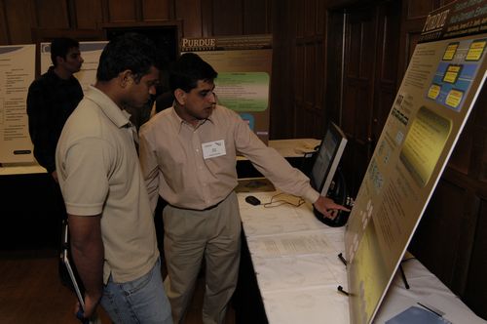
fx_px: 365
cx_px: 244
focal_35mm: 27
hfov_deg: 67.4
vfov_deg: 47.8
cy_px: 162
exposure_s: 1/50
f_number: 5.6
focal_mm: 18
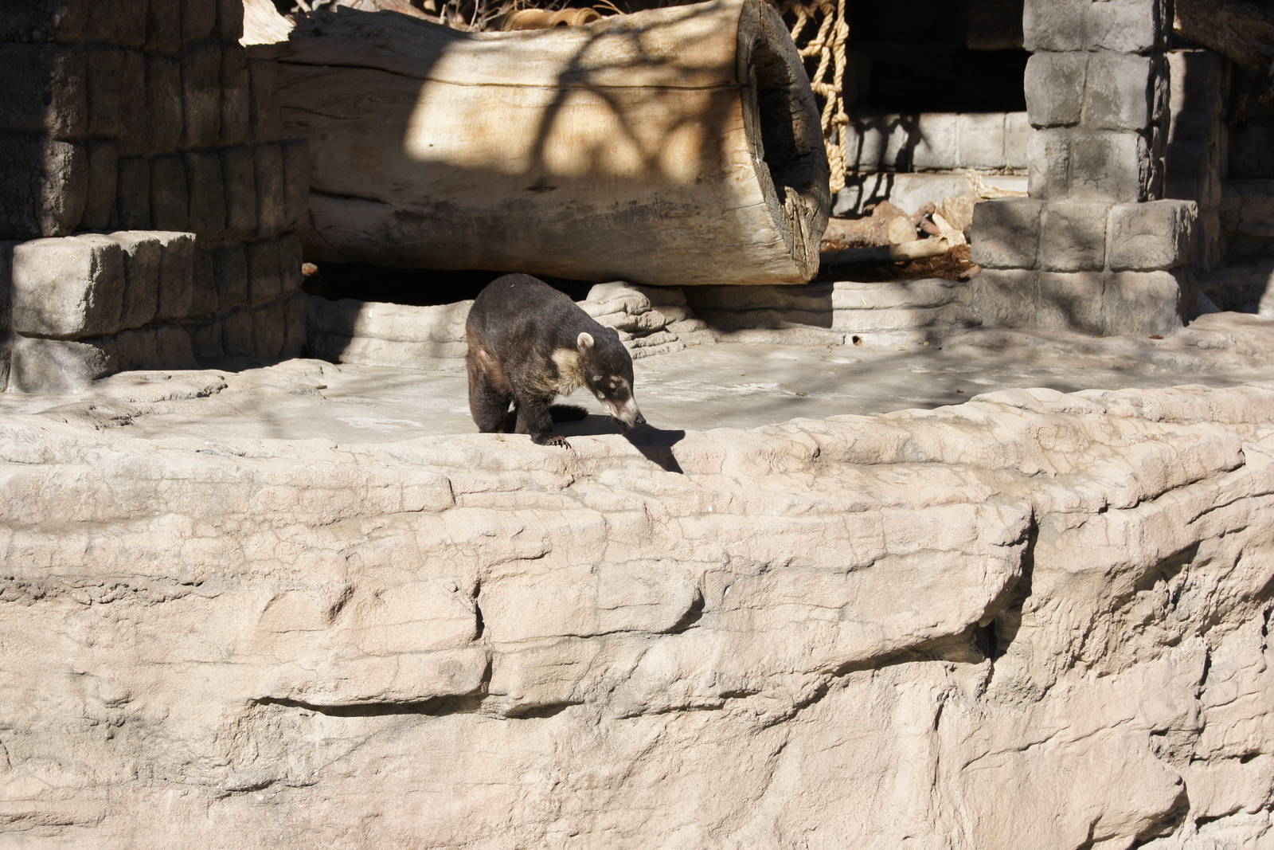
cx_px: 637
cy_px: 425
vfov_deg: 16.6
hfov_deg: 24.6
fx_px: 2920
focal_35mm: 82
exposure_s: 1/500
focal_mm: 55
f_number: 8
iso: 200
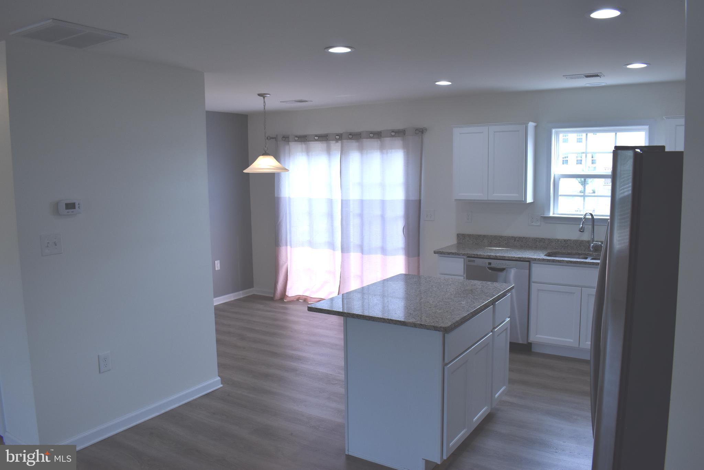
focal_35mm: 27
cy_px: 235
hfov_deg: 67.4
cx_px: 352
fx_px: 528
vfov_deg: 47.9
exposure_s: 1/160
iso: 400
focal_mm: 18
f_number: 6.3
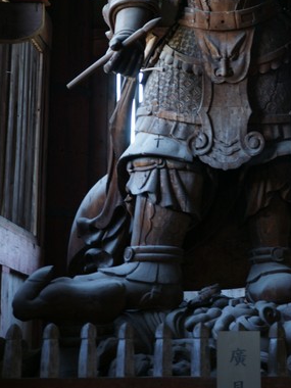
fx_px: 1199
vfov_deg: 18.1
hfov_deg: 13.8
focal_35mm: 107
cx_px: 195
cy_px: 52
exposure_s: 1/30
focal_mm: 55
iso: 400
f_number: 2.8
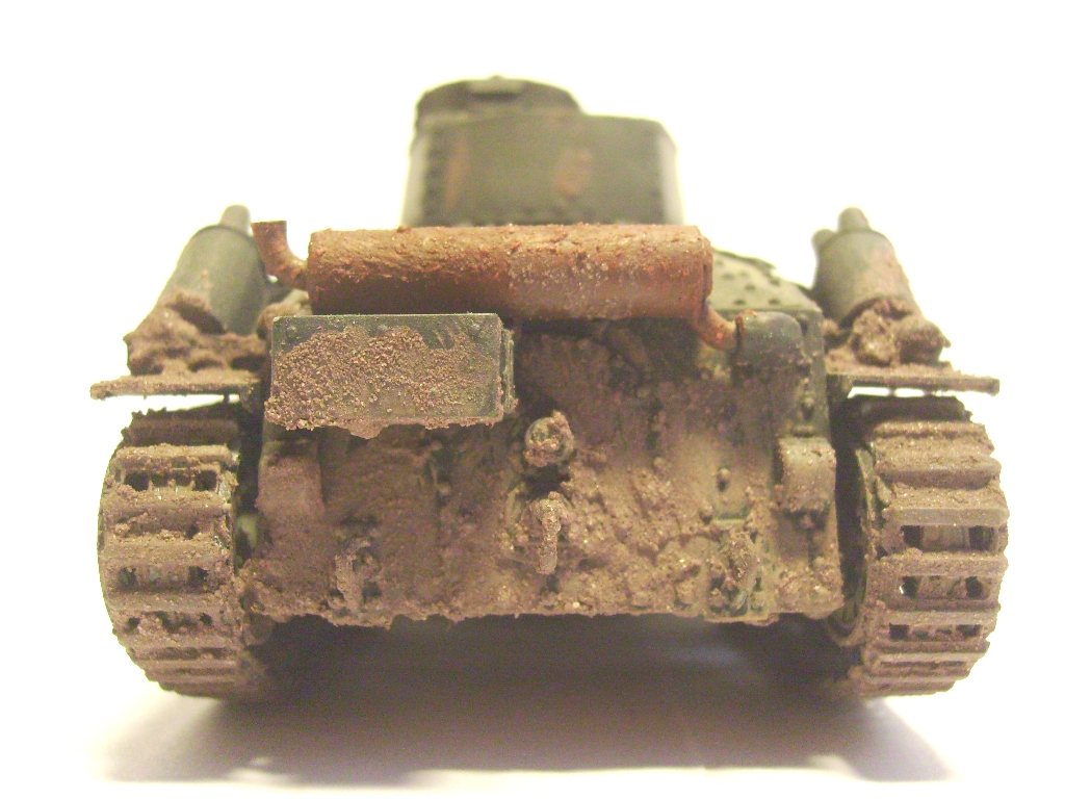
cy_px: 400
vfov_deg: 40.7
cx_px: 532
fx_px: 1077
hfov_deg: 52.6
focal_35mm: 35
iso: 200
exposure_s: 1/30
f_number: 2.8
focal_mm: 5.8
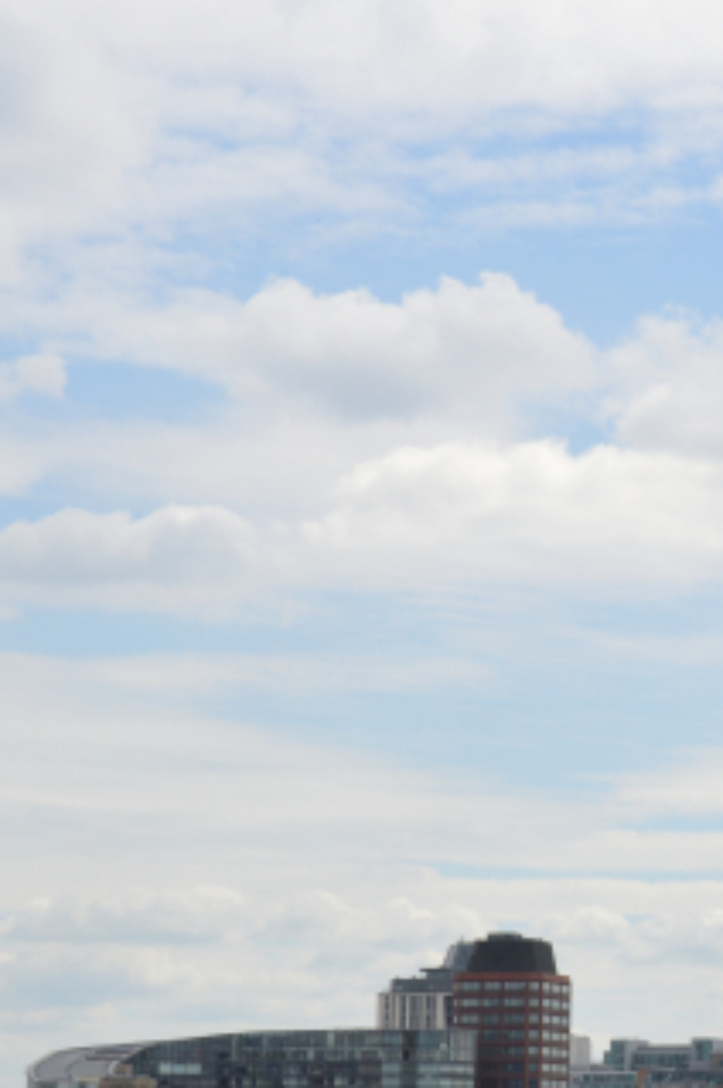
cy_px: 815
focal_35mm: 128
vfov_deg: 15.9
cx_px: 1095
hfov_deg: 10.3
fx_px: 3864
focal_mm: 34
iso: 100
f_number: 9
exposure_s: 1/320
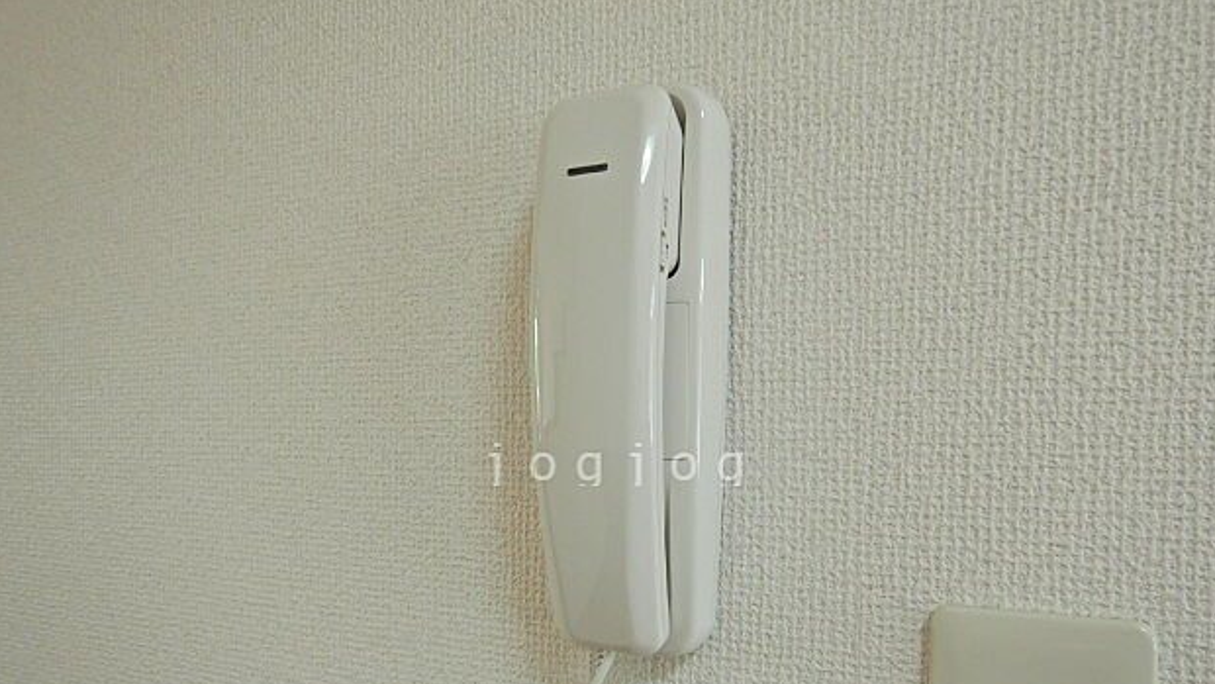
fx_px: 870
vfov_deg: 42.3
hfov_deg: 69.8
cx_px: 619
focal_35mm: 27
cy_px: 463
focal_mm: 4.3
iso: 125
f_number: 2.8
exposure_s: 1/50
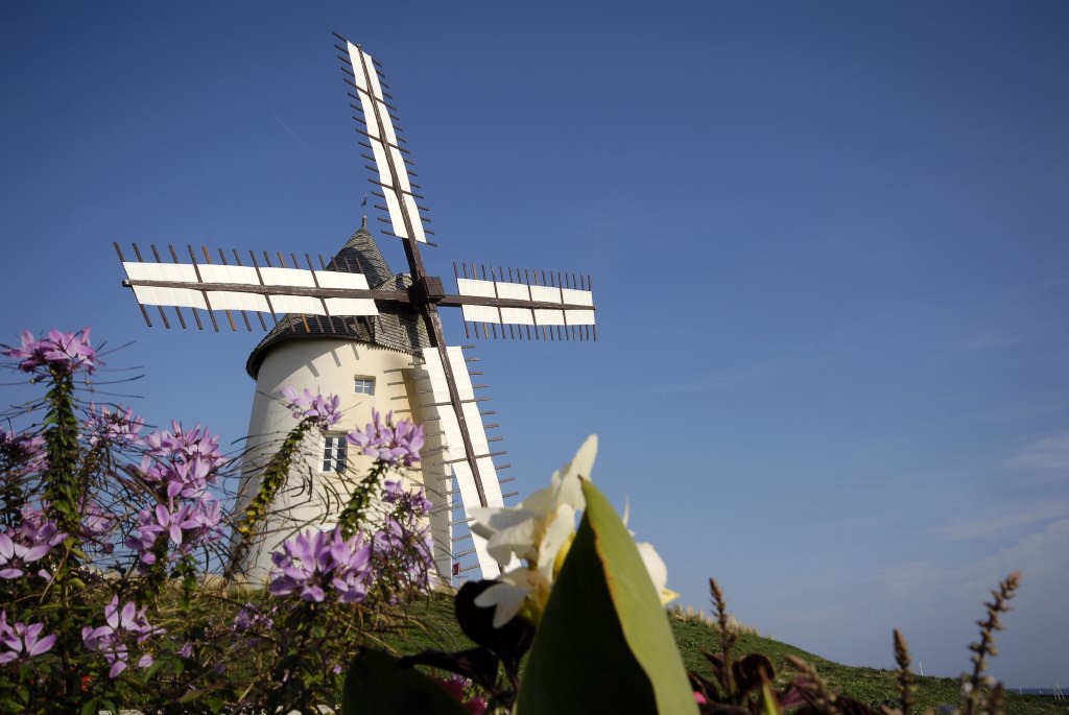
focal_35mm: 30
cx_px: 534
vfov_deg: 43.7
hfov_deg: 61.9
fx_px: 892
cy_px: 358
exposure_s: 1/500
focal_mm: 20
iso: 200
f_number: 9
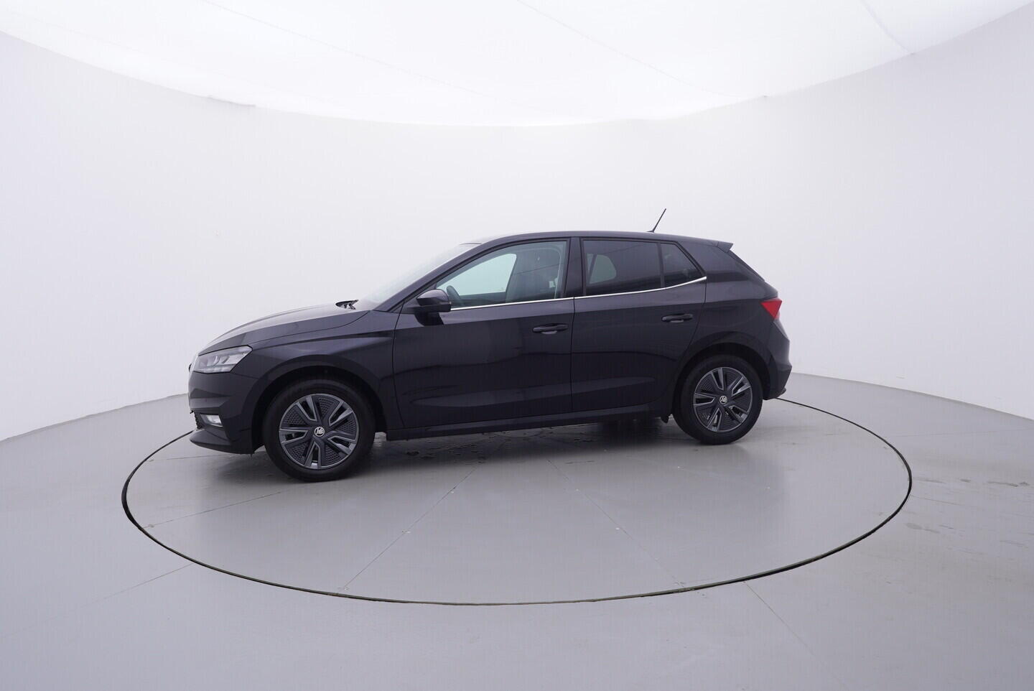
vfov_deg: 56.2
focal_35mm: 22
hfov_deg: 77.3
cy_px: 346
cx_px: 517
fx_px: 647
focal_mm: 15
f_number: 5
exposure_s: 1/80
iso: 200
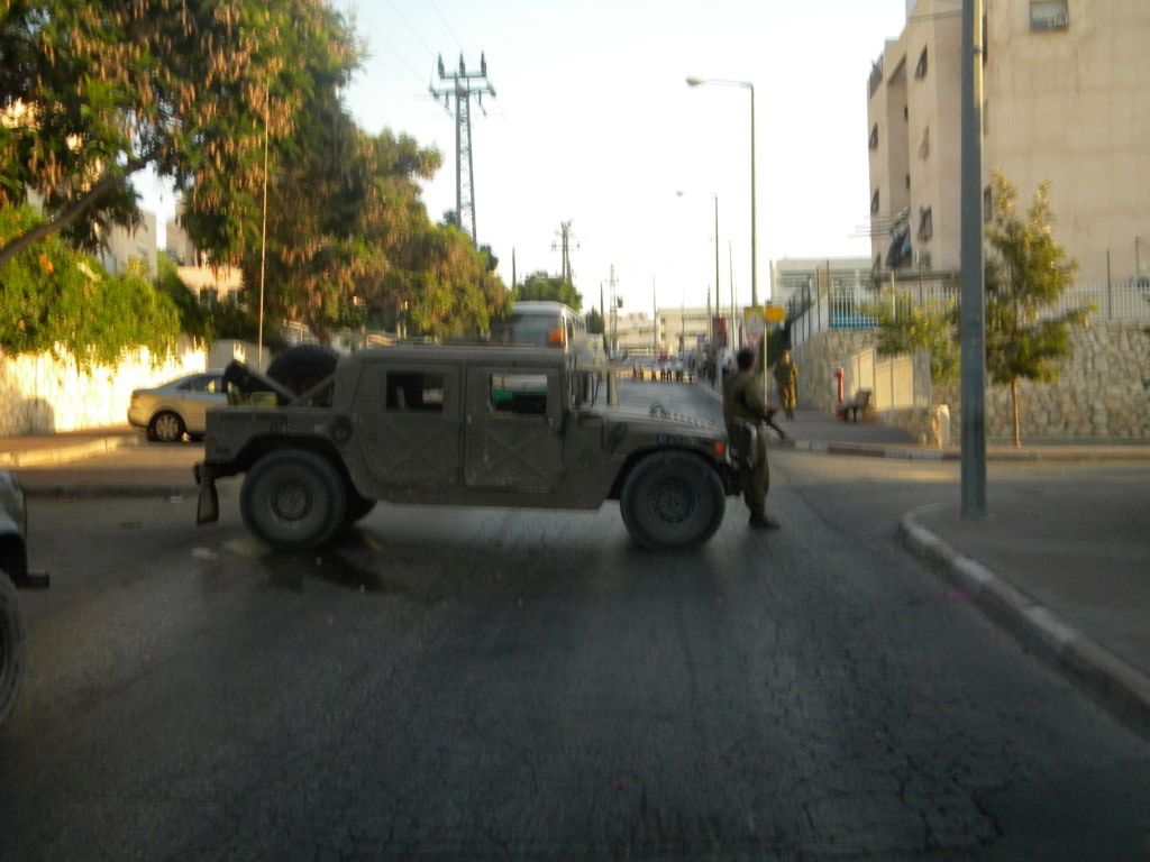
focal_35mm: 41
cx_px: 575
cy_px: 431
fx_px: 1362
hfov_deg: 45.8
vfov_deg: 35.1
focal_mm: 7.3
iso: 291
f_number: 3.8
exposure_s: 1/500
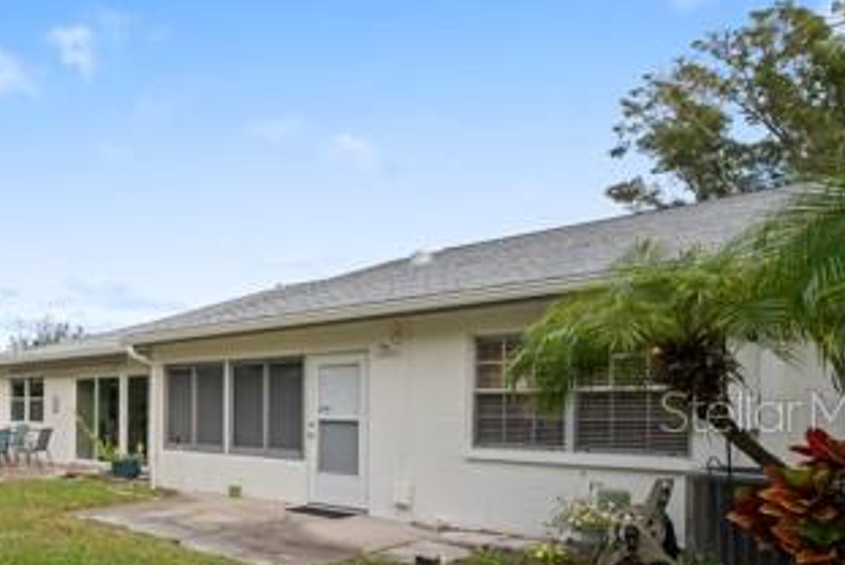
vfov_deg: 46.6
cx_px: 101
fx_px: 634
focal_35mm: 27
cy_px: 412
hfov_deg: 58.6
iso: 250
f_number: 6.3
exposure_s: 1/400
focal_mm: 14
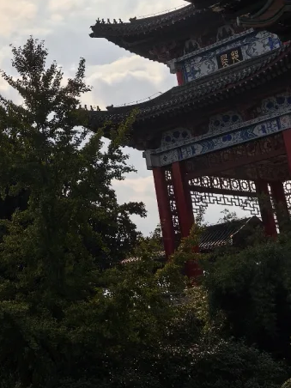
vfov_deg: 21.8
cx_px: -142
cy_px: -17
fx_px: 964
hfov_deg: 15.8
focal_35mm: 86
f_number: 2
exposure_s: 1/4292
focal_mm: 8.5
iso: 50
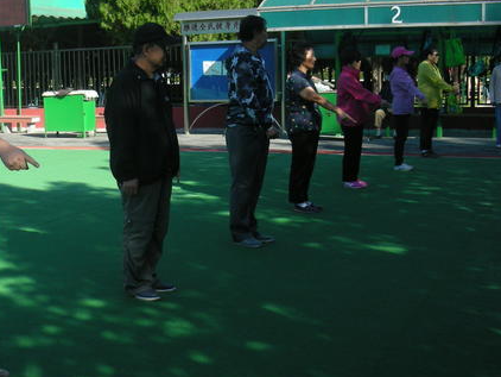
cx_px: 140
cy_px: 221
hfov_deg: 32.7
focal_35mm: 58
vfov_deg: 25.2
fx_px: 840
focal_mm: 5.8
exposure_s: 1/396
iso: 50
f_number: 2.8
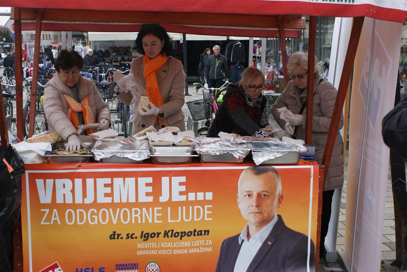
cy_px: 136
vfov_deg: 31.9
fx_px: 475
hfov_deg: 46.4
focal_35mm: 42
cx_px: 204
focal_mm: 28
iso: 100
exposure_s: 1/80
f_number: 5.6
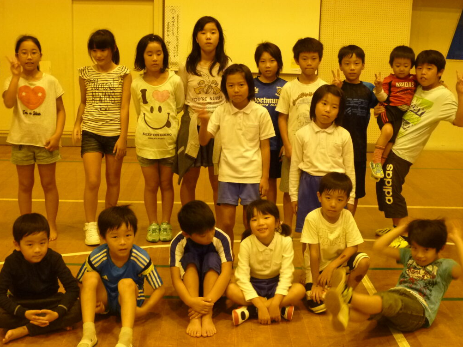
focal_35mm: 48
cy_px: 173
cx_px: 227
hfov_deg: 39.7
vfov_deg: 30.3
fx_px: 642
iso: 400
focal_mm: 8.3
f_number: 3.9
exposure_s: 1/30
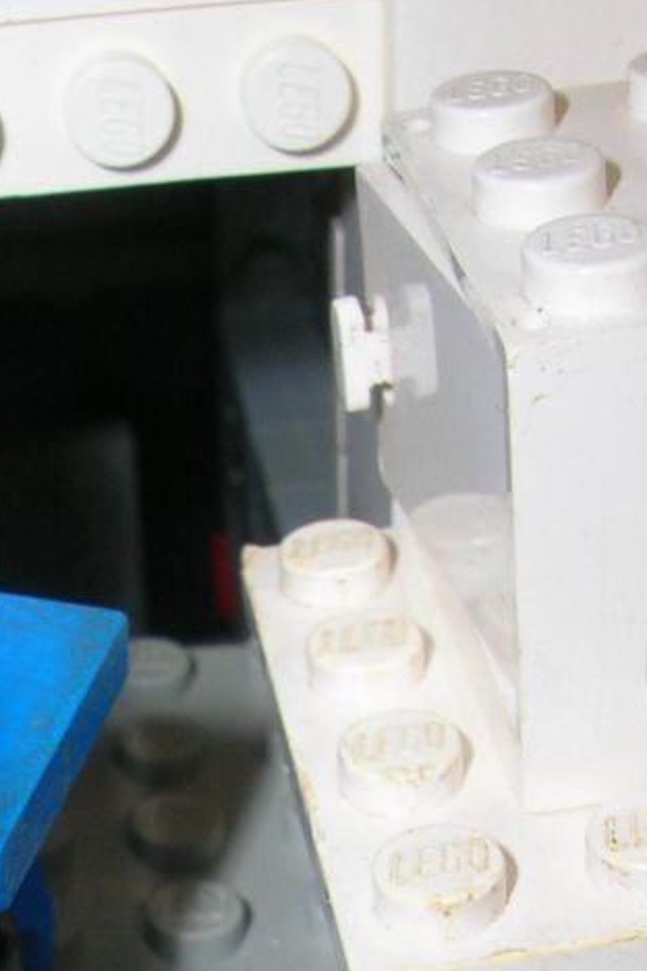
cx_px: 95
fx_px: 2399
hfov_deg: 15.2
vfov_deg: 21.2
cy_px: 1181
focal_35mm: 89
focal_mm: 5.8
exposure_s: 1/60.1
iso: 50
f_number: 5.6
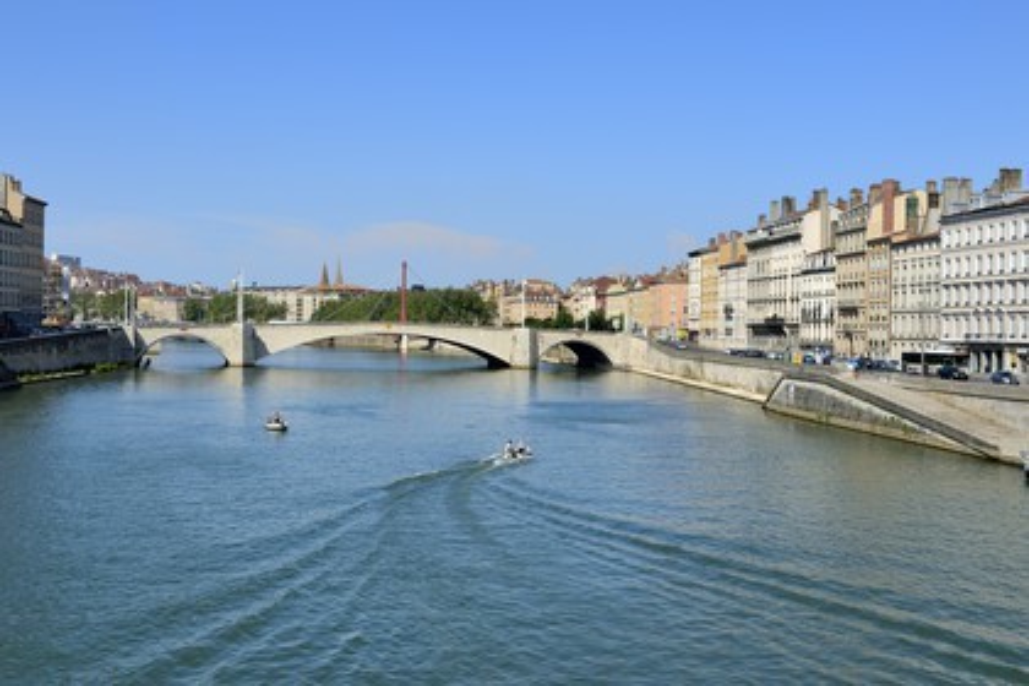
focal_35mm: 45
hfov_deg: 43.6
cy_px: 343
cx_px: 514
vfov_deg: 29.9
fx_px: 1286
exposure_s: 1/160
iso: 100
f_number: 13
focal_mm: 45
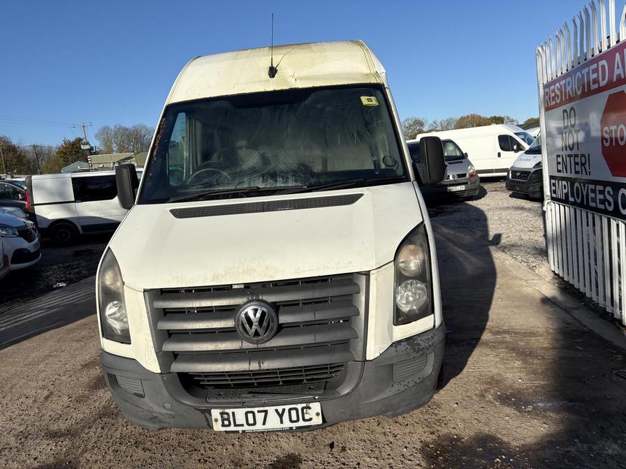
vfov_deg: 53.1
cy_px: 234
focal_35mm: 26
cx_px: 313
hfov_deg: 67.3
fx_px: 470
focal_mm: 5.96
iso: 50
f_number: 1.6
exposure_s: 1/5348
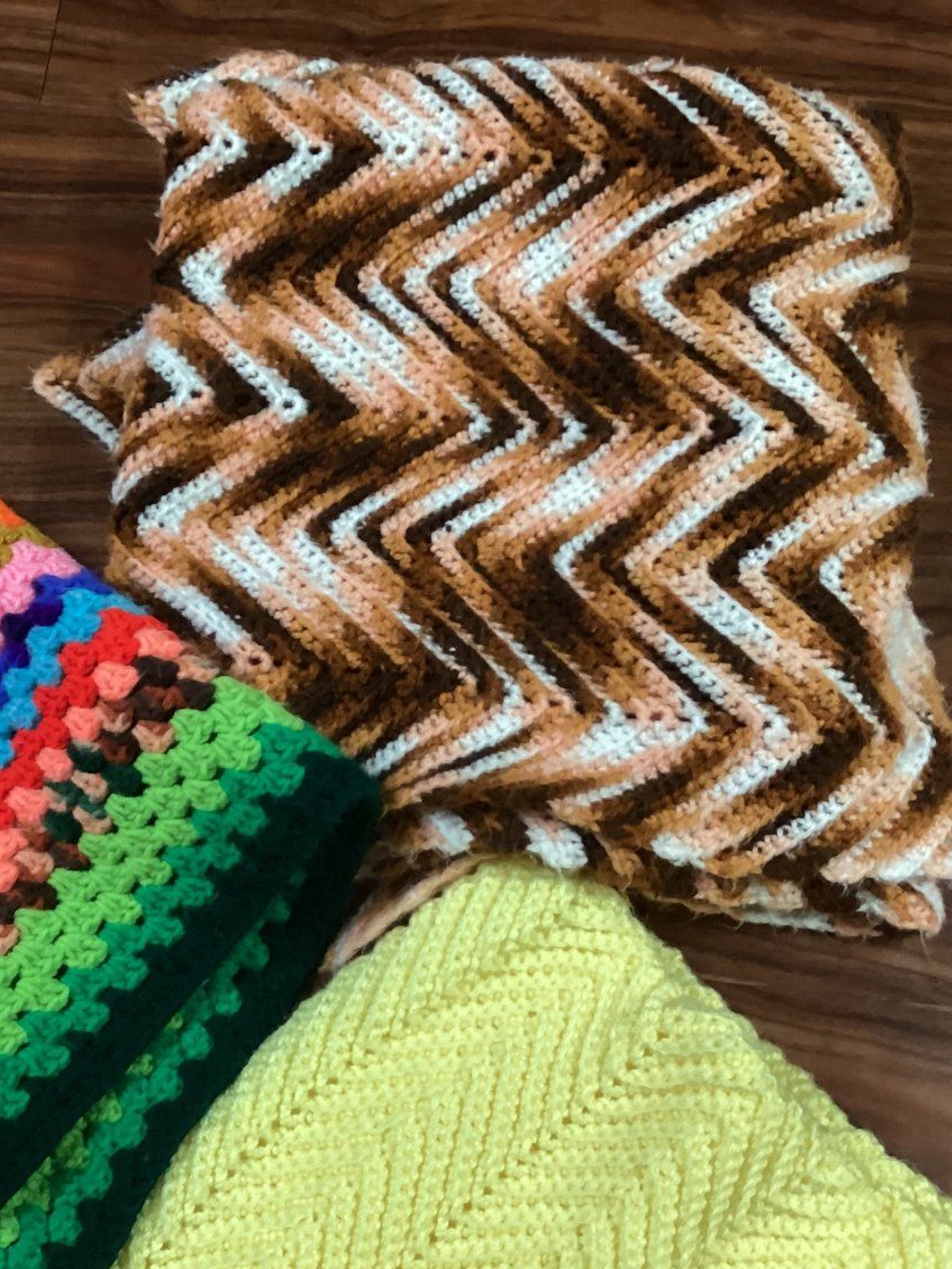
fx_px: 1540
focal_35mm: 42
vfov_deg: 44.8
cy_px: 644
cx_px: 402
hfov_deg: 34.3
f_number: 2.4
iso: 400
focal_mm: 3.3
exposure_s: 1/30
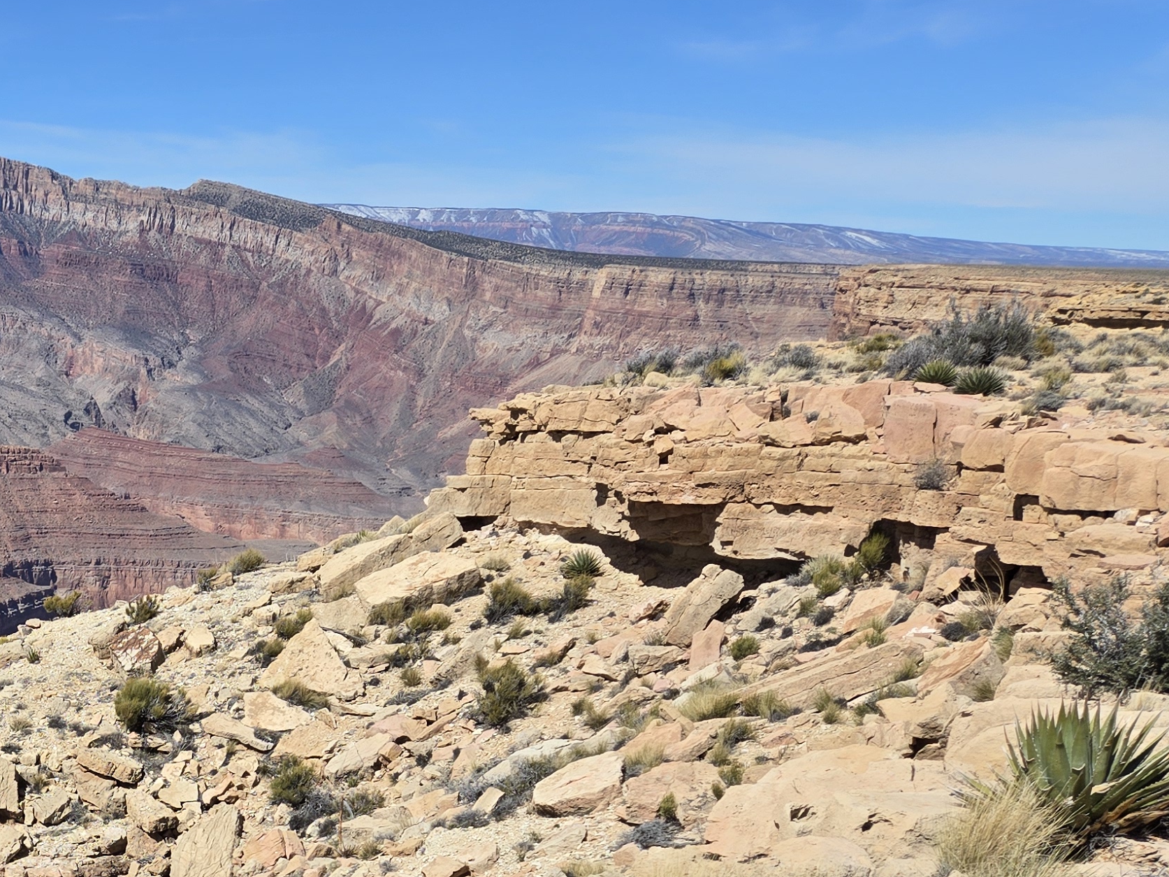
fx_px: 1858
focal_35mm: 55
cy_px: 1015
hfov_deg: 30.2
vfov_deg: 24.4
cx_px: -205
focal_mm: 5.4
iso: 25
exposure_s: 1/3160
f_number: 1.8
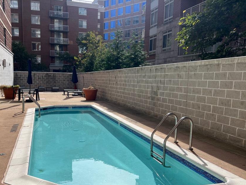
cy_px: 107
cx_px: 107
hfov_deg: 56.6
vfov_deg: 44.0
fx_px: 227
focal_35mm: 32
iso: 50
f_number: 1.5
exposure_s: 1/2841
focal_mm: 5.7
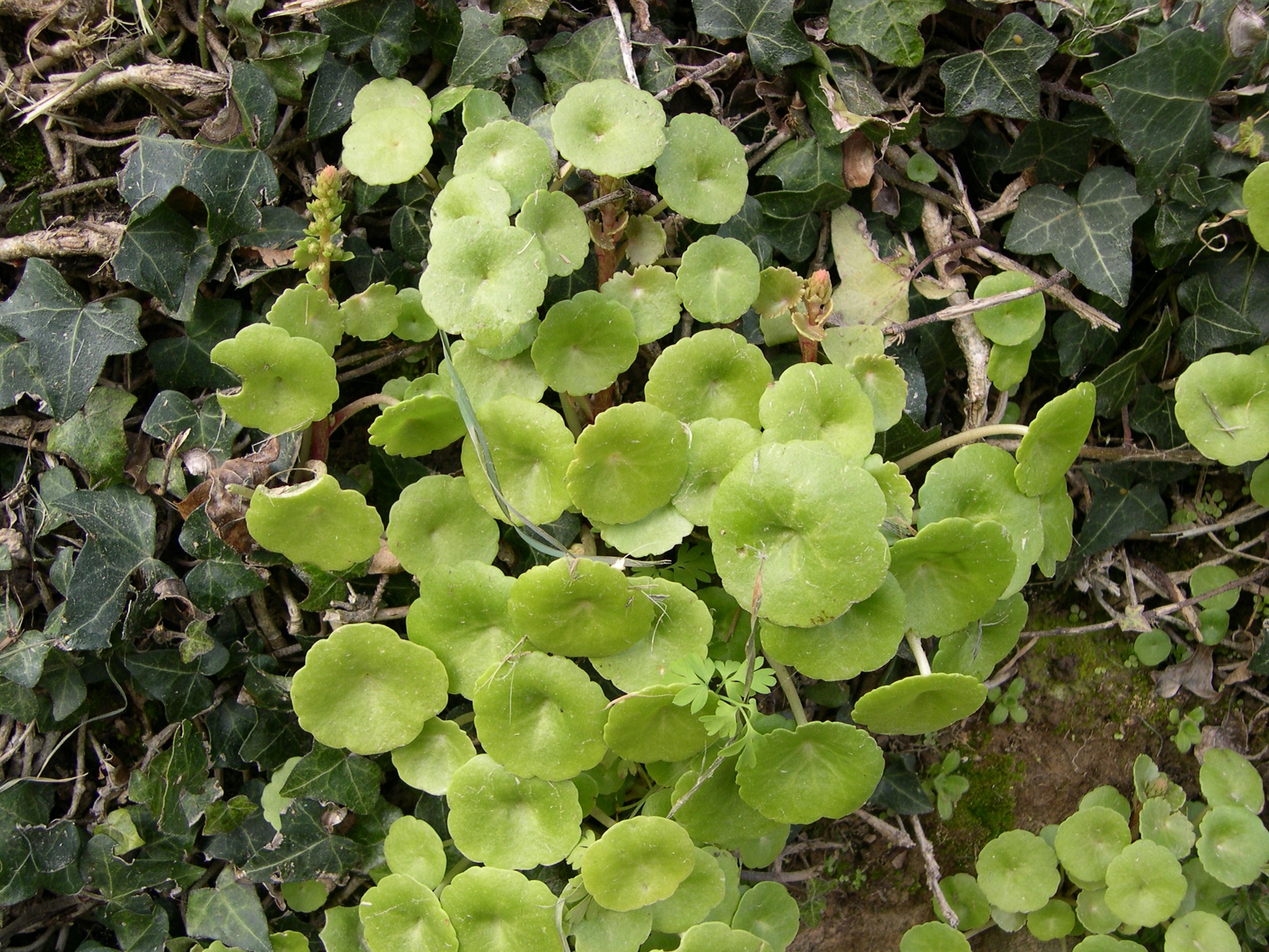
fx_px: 1393
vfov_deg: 37.7
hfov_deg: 49.0
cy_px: 476
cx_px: 634
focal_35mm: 38
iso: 100
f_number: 2.8
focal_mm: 8
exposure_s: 1/204
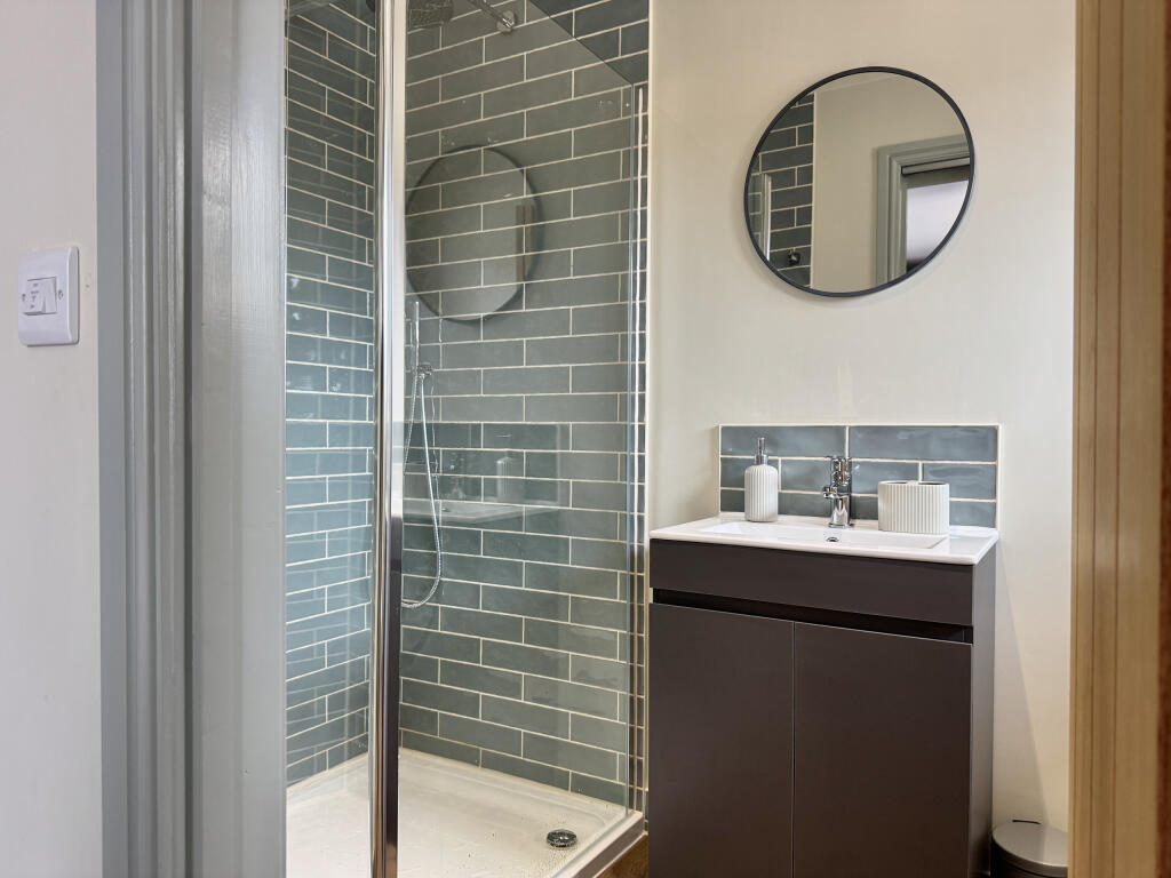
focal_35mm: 24
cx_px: 586
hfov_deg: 71.6
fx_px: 812
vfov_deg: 56.8
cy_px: 439
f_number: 1.78
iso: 200
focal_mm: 6.76
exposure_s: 1/121
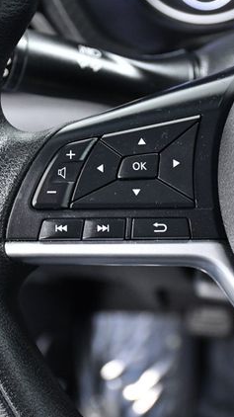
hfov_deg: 12.1
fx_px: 1104
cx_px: 107
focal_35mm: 100
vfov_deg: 21.4
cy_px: 208
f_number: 4.5
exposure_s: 1/80
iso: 2500
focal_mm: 42
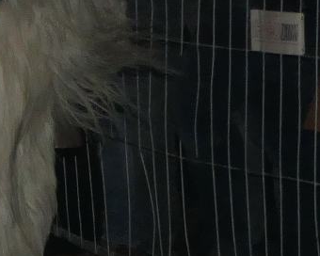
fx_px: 3428
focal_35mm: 362
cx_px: -397
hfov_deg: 5.2
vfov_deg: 4.3
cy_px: -48
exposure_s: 1/60
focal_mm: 17.5
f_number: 3.5
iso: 800
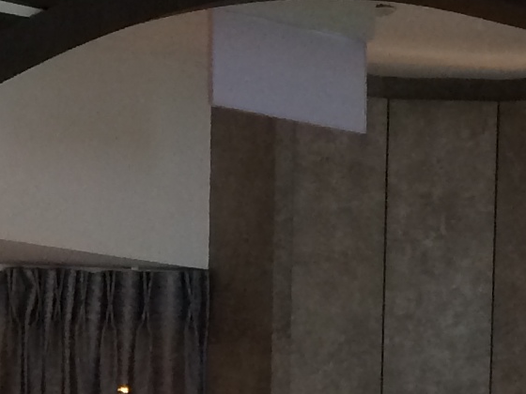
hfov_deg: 11.2
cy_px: 900
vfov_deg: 7.9
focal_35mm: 175
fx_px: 2659
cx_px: 14
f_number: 2.2
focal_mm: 4.12
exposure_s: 1/30
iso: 50
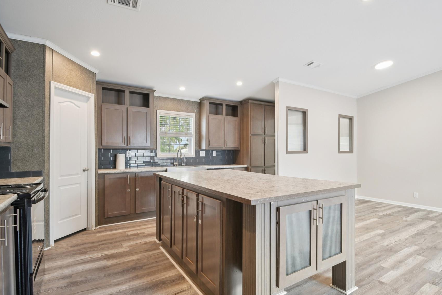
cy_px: 146
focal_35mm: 18
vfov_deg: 67.4
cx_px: 246
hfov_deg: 89.6
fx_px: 221
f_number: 8
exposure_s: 1/4
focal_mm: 10
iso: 400
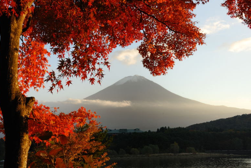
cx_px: 121
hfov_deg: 33.9
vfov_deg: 23.0
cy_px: 85
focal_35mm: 59
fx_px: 412
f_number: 22
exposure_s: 1/15
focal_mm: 38
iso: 200
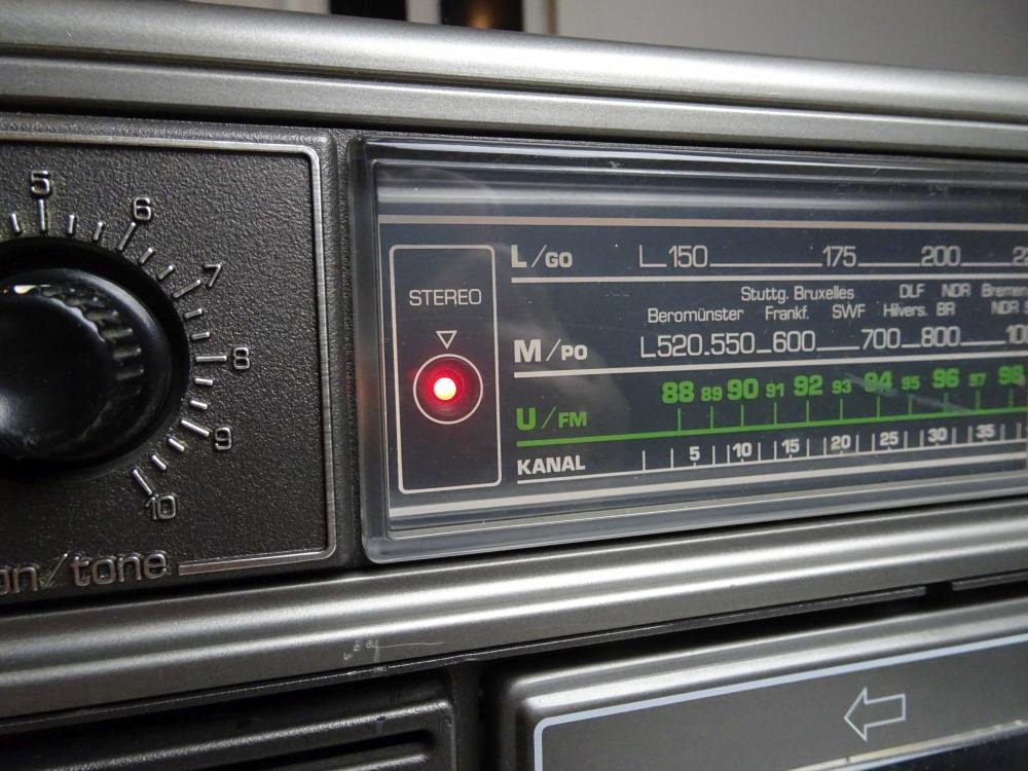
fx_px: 713
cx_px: 514
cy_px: 386
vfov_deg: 56.8
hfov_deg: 71.6
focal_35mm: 24
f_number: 3.5
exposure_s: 1/125
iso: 800
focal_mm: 4.1
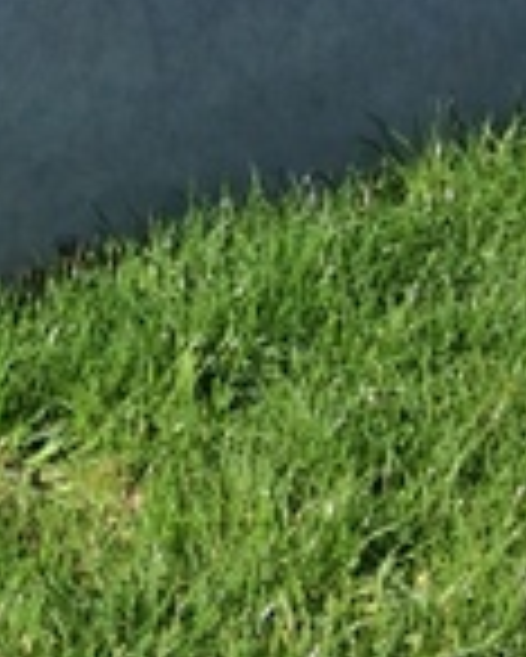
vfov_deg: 13.5
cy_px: 83
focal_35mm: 141
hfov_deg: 10.2
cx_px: -499
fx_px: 2741
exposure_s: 1/923
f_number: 2.4
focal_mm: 3.3
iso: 32
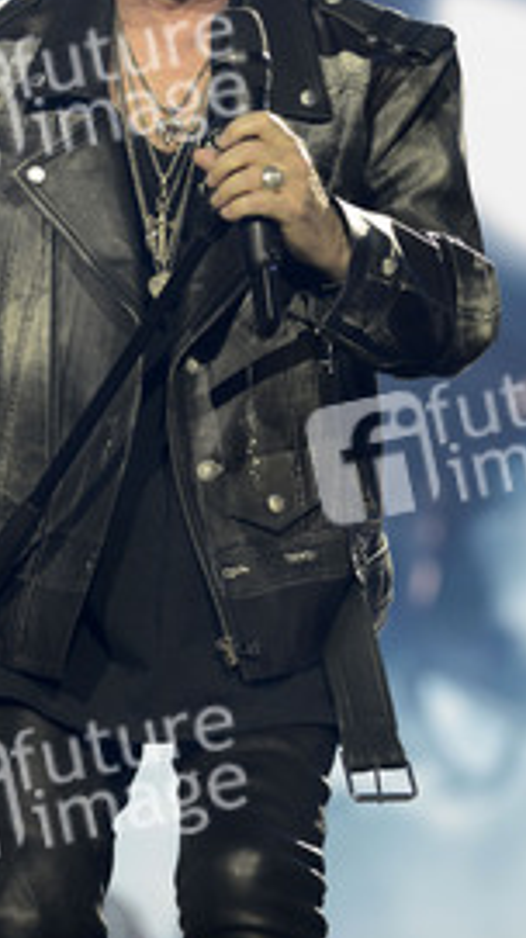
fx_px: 5765
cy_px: 270
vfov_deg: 9.3
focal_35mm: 232
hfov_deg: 5.2
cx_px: 170
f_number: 4.5
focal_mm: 150
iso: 1250
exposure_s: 1/640
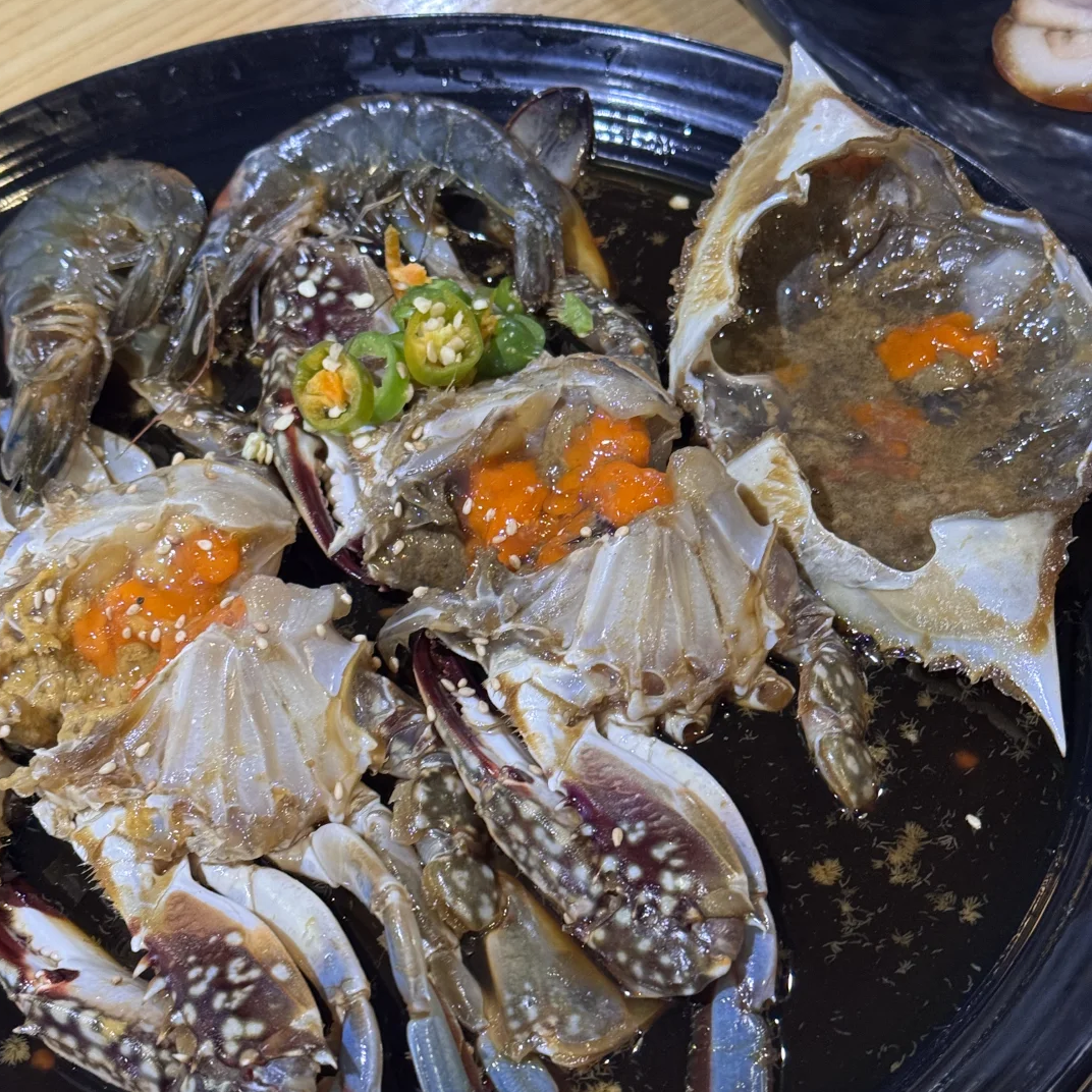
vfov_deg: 30.0
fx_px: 2034
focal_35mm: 57
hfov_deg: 30.0
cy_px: 641
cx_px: 543
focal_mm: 6.76
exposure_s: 1/40
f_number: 1.78
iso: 320
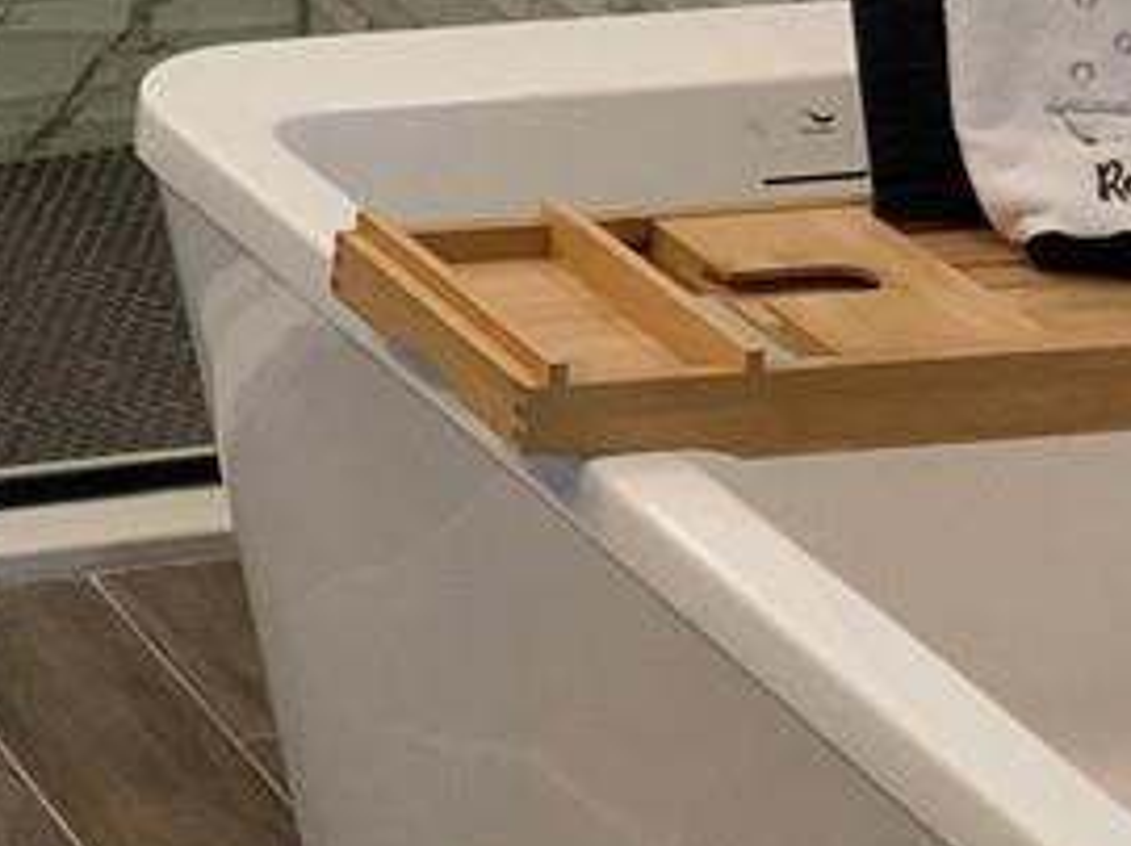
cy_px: -339
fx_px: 5615
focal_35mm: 172
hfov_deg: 11.2
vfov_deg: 8.5
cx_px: -364
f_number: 1.8
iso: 64
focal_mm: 3
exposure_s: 1/120
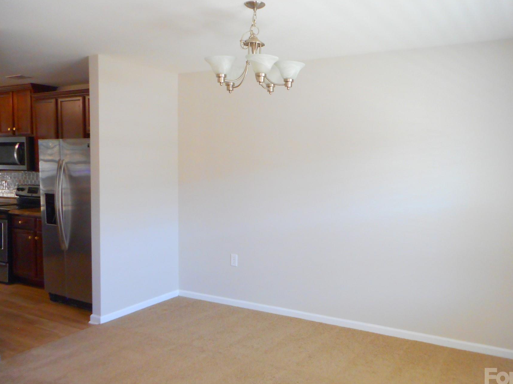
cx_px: 292
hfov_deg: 59.7
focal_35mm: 30
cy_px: 194
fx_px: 445
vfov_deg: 46.8
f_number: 3.7
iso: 280
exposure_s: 1/30
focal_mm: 4.5
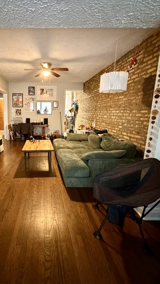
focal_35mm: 17
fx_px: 128
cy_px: 133
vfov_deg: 95.8
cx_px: 43
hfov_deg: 60.8
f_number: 2.2
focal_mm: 2.22
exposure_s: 1/40
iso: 1250
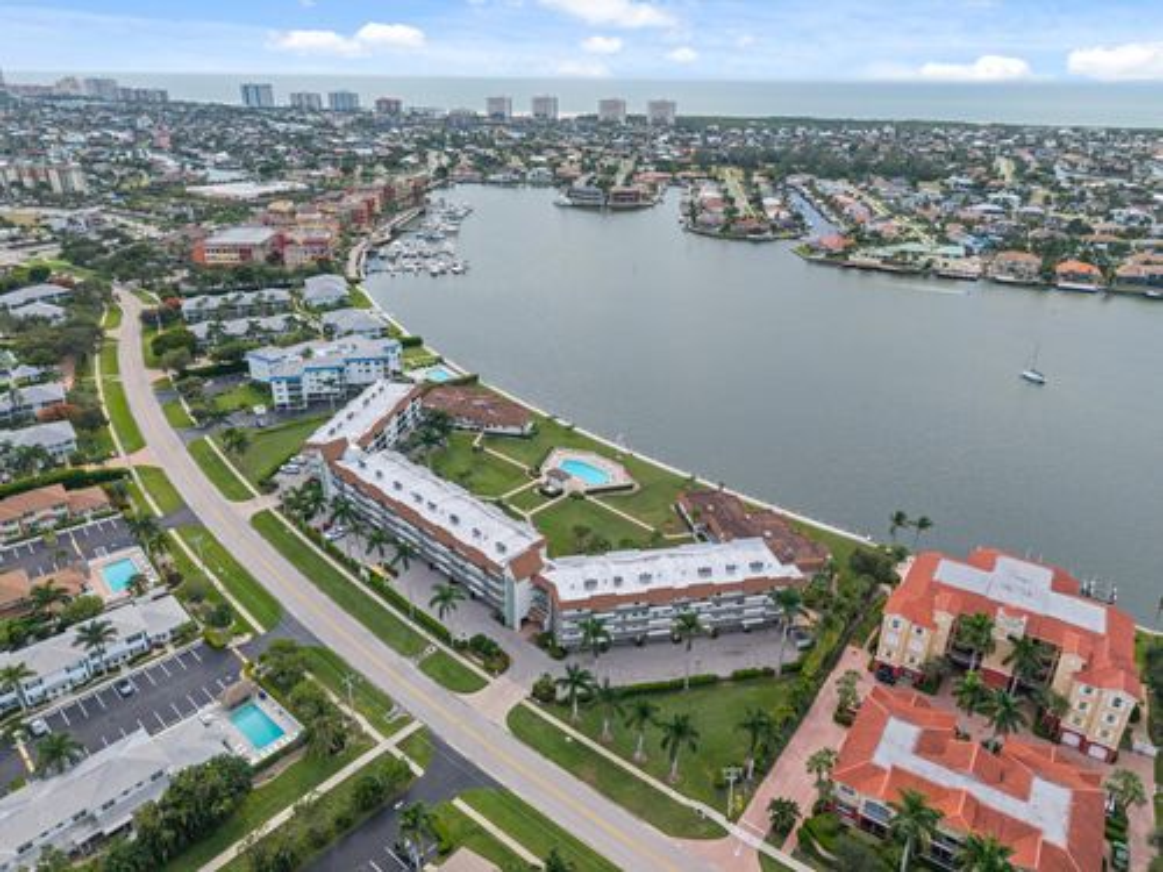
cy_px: 436
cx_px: 582
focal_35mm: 24
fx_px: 806
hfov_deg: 71.6
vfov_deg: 56.8
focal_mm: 8.67
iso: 170
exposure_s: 1/4000
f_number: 1.8
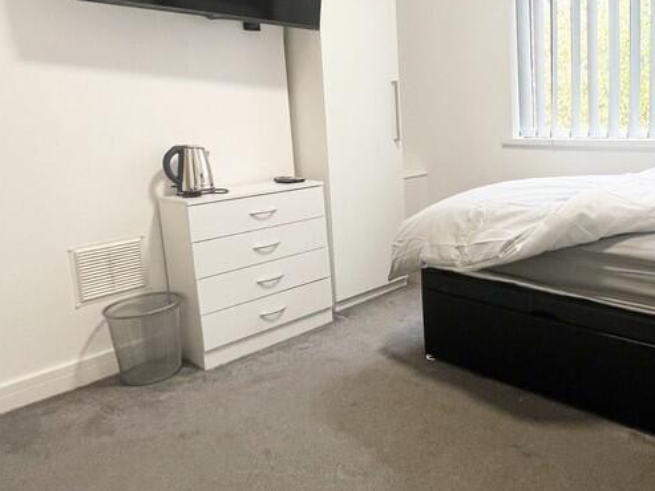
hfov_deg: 60.6
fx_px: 511
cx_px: 513
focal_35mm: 27
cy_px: 178
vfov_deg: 50.7
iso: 160
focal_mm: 1.57
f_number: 1.8
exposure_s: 1/100
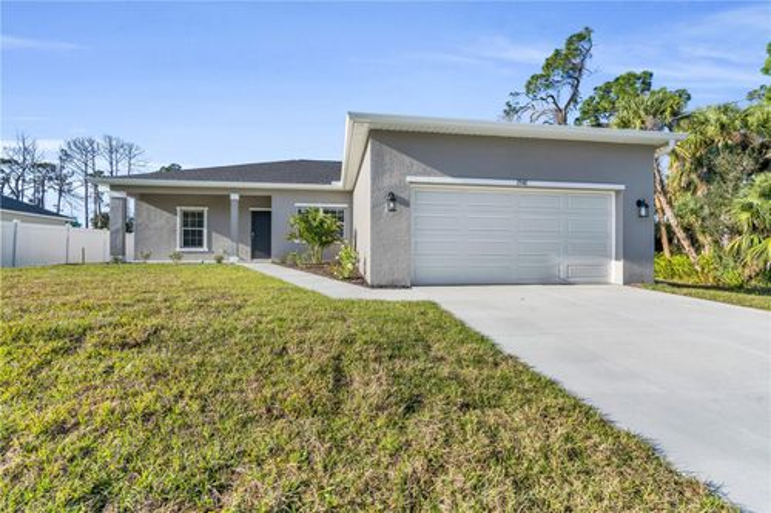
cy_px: 256
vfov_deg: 73.7
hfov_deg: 96.8
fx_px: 343
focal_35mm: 16
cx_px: 386
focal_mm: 16
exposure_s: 1/200
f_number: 9
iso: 200
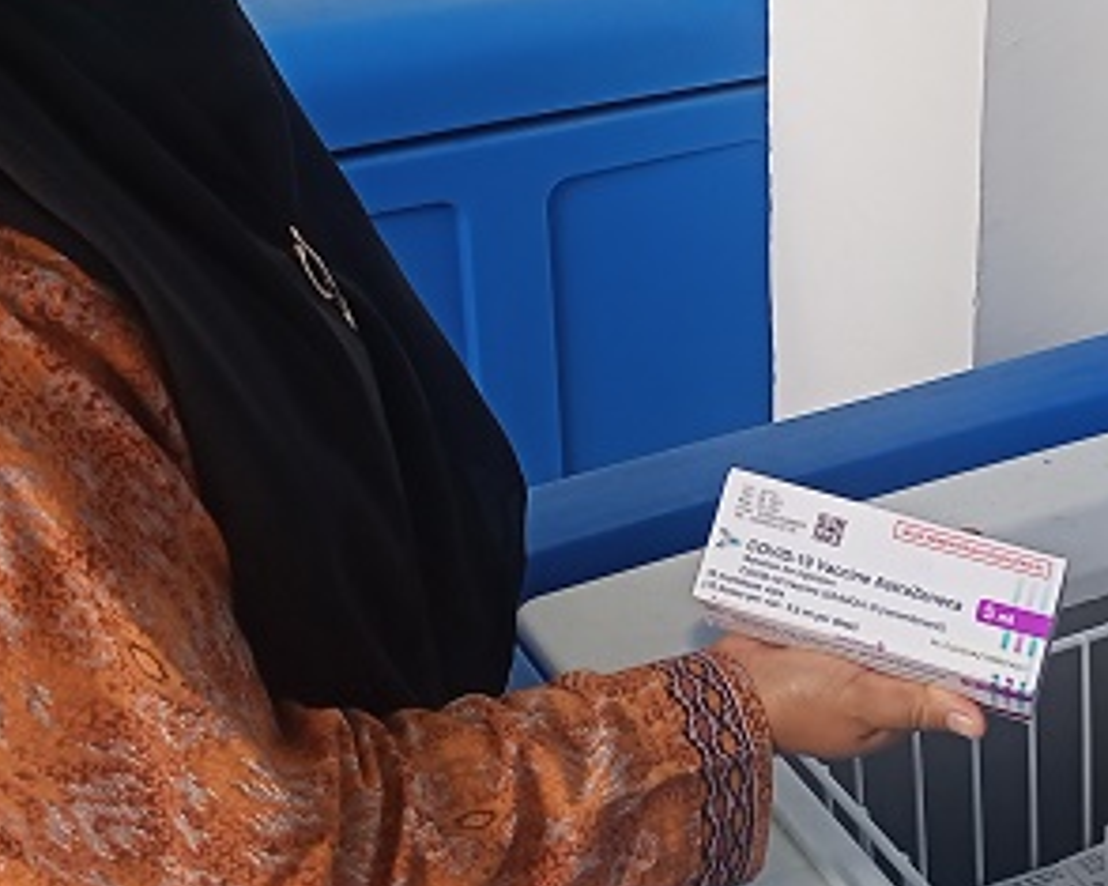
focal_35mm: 65
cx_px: 686
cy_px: 285
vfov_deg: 23.4
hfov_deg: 29.0
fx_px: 2131
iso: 111
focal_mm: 4.05
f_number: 1.8
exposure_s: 1/104
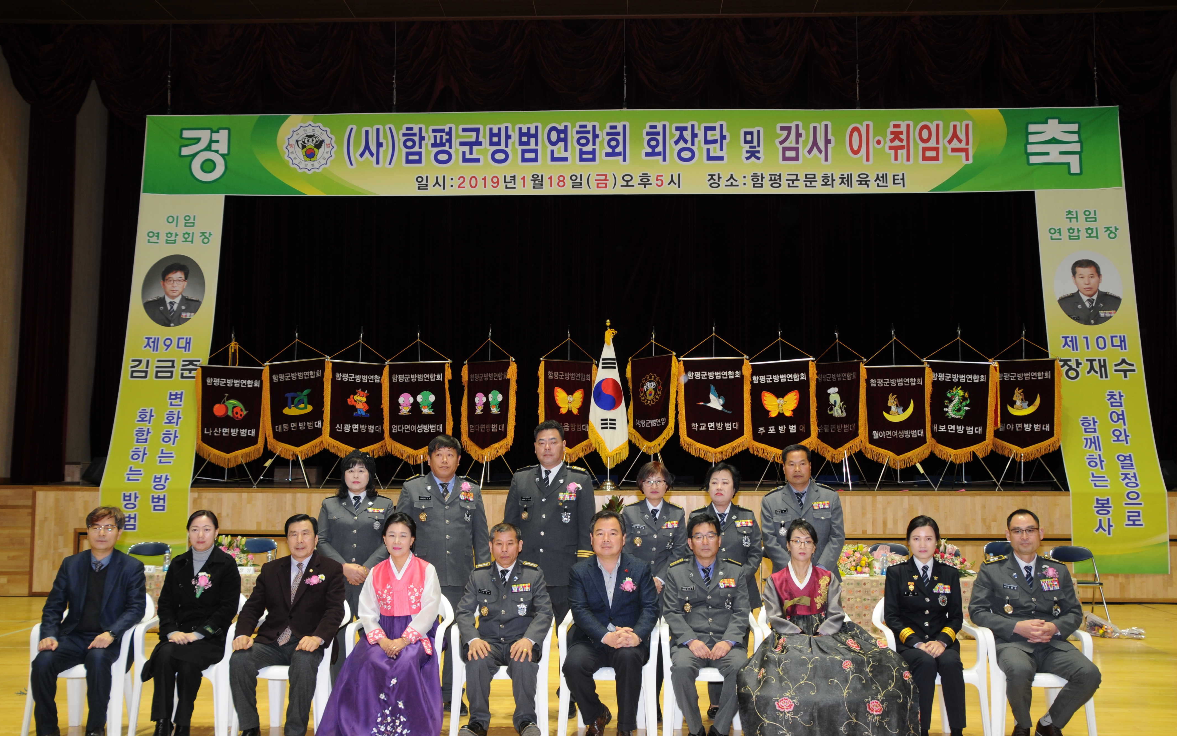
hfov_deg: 56.7
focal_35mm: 34
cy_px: 376
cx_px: 594
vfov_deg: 37.3
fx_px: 1091
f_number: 5
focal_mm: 22
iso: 200
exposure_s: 1/60
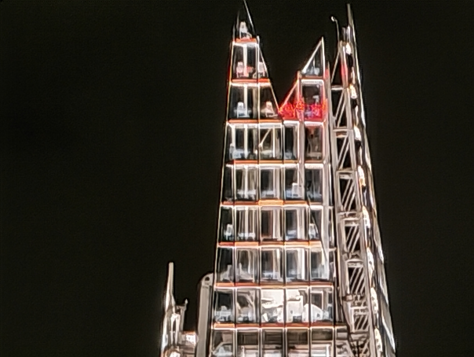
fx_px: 15769
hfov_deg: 1.7
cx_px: 237
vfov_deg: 1.3
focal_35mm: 1150
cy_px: 178
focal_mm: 22.48
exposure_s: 1/14
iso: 4000
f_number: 2.6
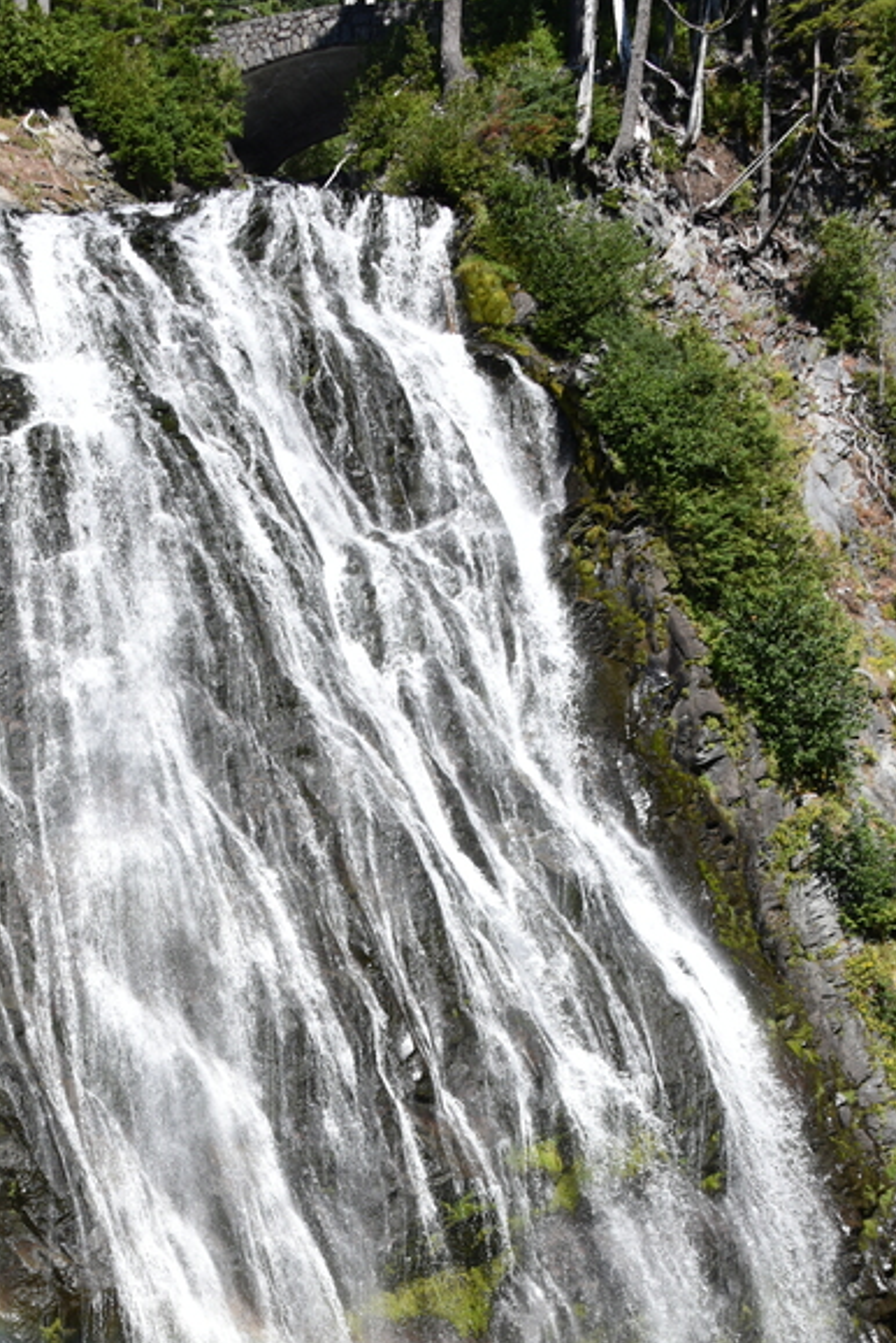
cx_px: 267
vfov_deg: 31.1
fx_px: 2312
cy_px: 1164
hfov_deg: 21.8
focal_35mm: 62
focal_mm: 28
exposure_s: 1/250
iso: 100
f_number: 8
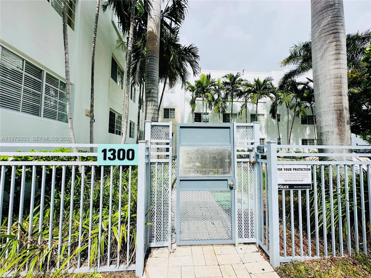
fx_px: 150
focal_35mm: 14
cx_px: 186
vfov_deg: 85.7
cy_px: 139
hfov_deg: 102.1
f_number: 2.2
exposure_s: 1/2132
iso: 40
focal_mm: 2.22
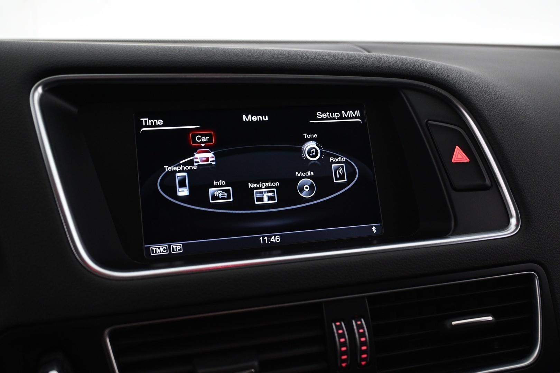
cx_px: 280
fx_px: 537
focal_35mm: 34
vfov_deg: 38.4
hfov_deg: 55.1
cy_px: 186
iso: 1400
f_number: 4.2
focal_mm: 23
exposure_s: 1/40
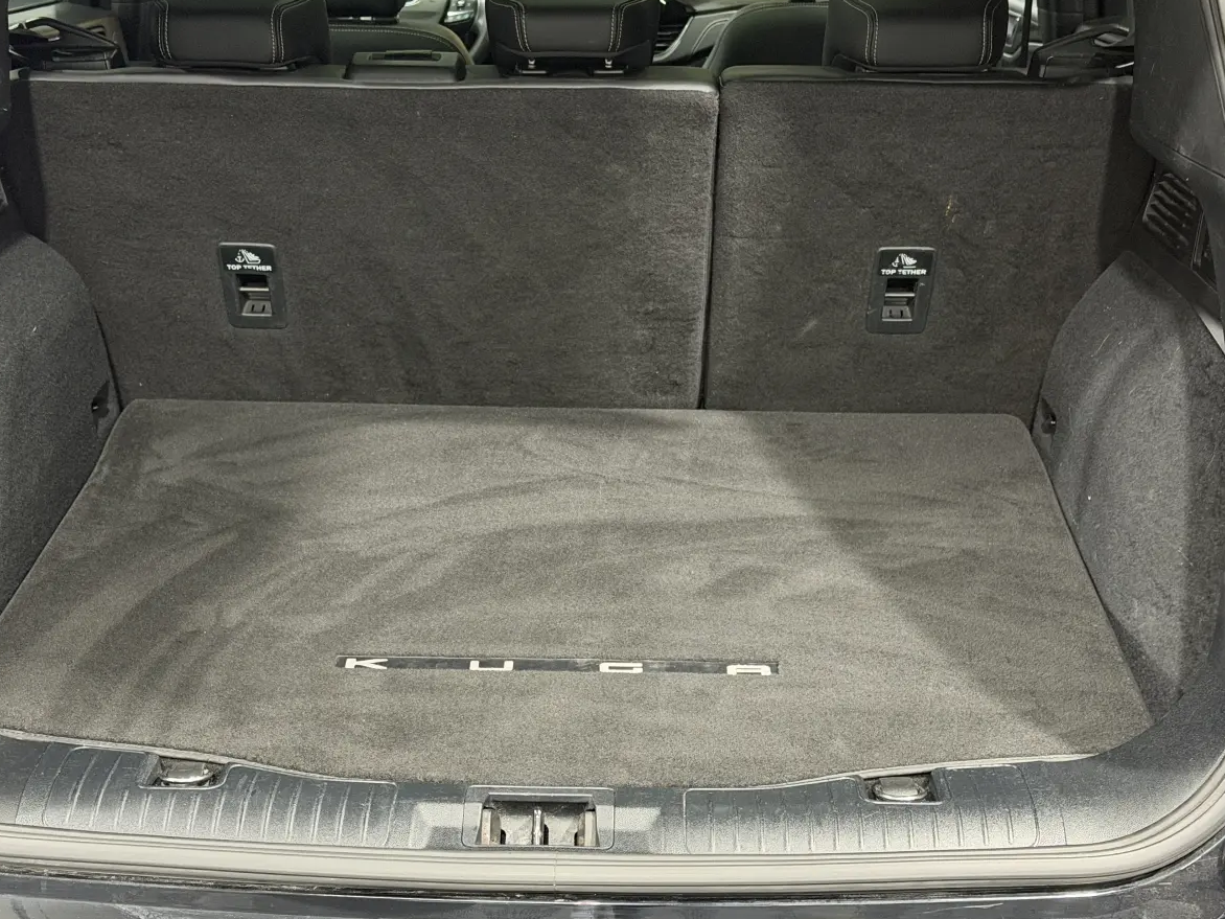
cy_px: 470
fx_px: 2088
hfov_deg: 32.7
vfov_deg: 24.8
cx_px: 578
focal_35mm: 59
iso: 500
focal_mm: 6.76
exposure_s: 1/25
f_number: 1.78
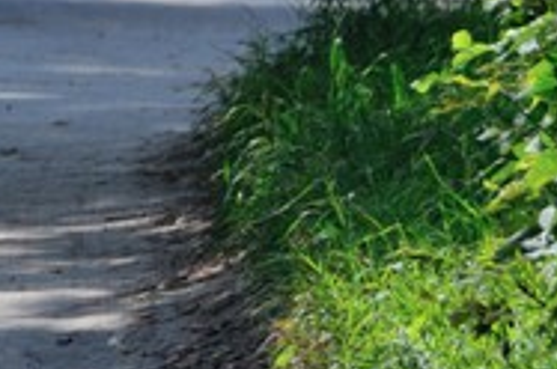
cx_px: -497
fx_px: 13376
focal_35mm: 866
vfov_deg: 1.6
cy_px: 97
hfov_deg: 2.4
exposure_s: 1/320
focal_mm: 120
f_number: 7.1
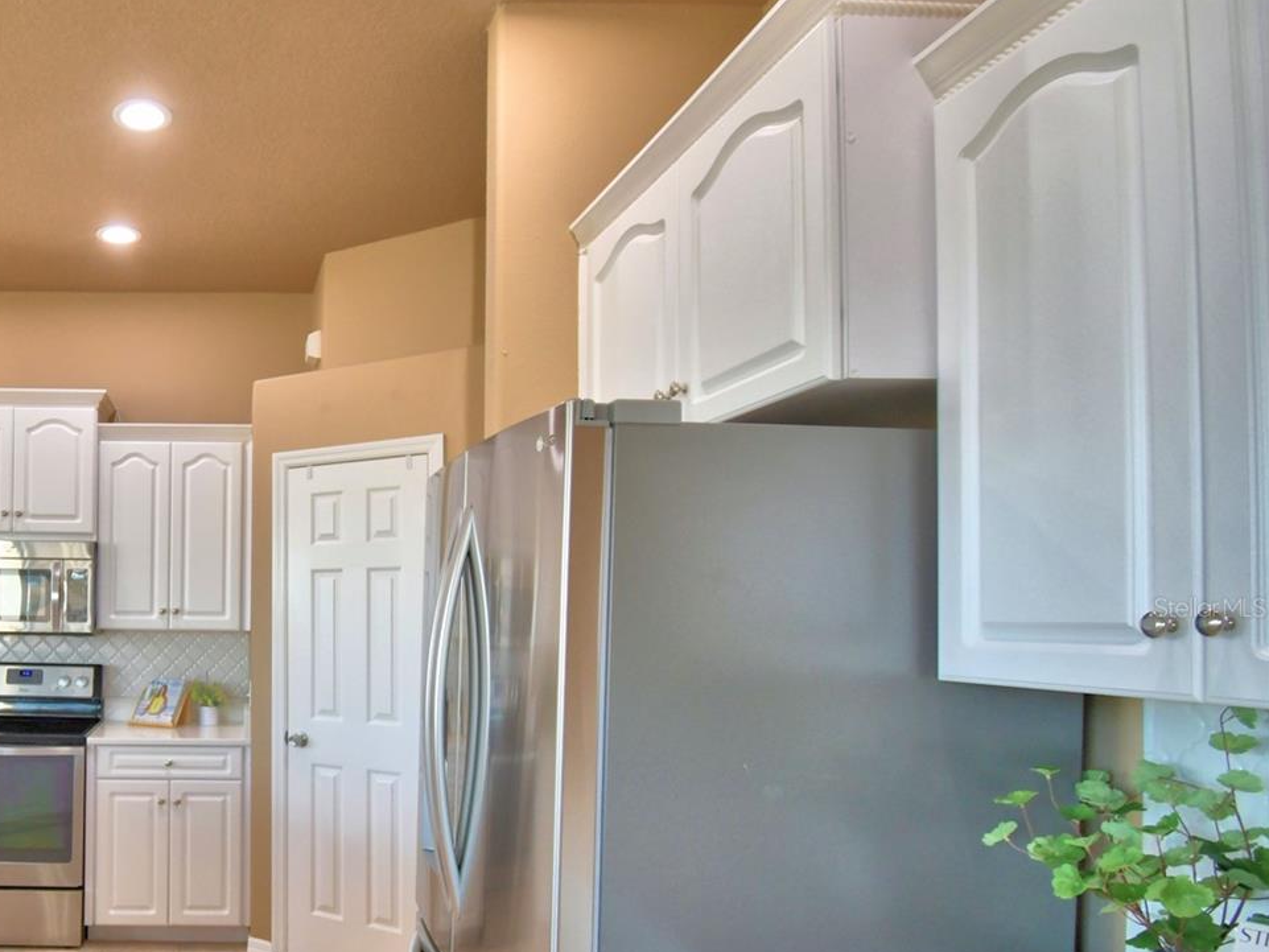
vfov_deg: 56.0
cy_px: 607
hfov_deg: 63.9
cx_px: 215
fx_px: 880
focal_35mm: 24
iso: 400
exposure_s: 1/50
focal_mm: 10
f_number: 4.5
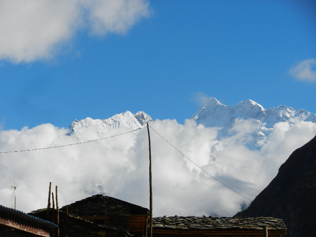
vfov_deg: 10.3
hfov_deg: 13.7
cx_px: 158
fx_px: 1315
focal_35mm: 144
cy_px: 118
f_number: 5.2
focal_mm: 25.9
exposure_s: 1/1600
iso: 160
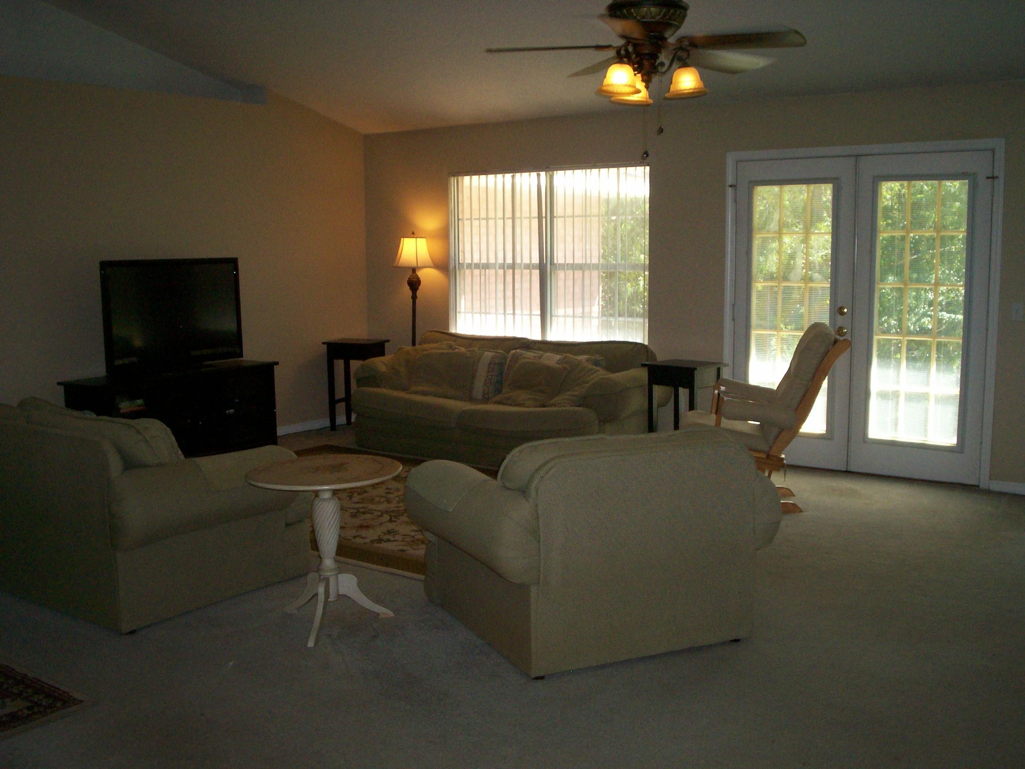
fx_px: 1066
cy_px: 384
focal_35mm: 36
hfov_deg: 51.4
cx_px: 512
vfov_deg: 39.7
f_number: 4.5
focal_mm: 5.9
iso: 140
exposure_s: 1/64
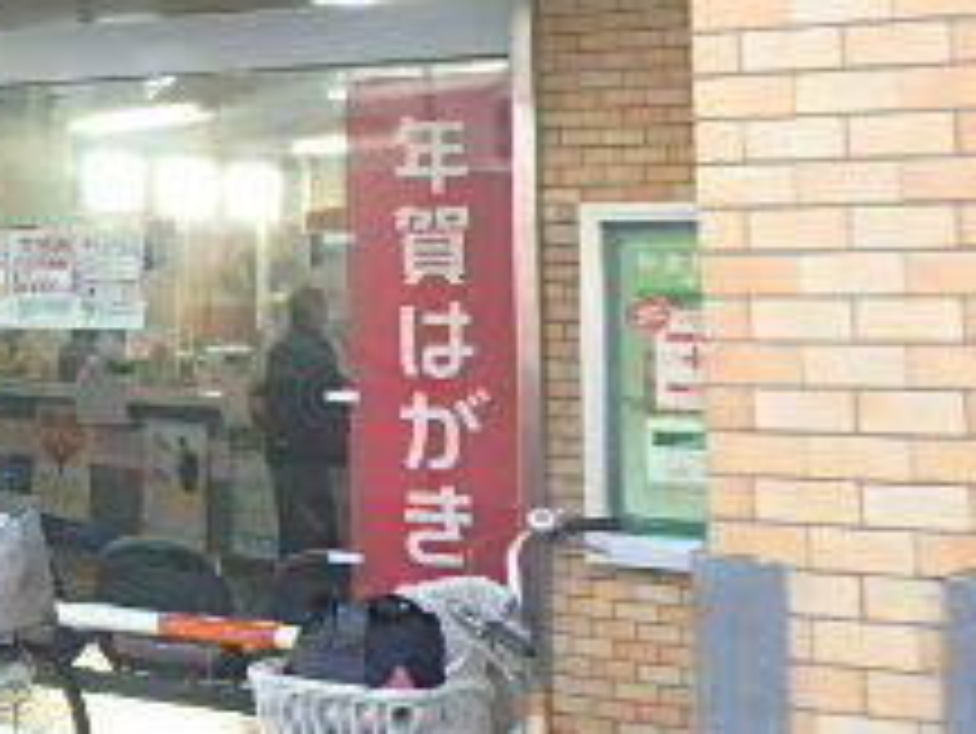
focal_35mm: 62
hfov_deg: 25.0
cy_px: 180
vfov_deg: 23.4
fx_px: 1749
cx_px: -427
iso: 200
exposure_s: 1/60
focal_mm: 3.7
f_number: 3.5
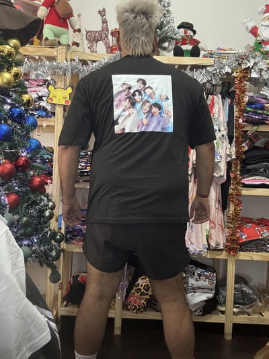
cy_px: 180
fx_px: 311
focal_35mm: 30
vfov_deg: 60.0
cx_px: 134
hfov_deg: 46.8
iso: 320
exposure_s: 1/25
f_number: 1.9
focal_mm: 2.69
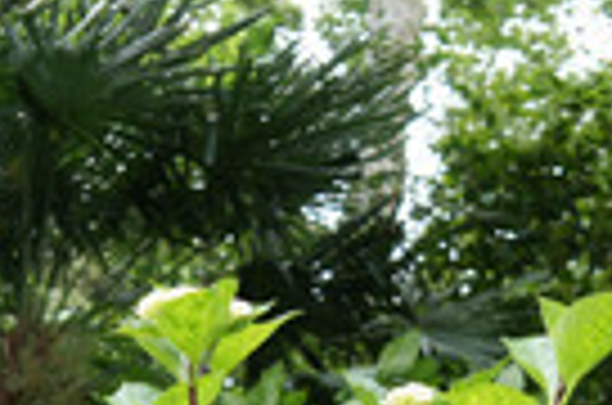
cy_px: 634
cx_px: 72
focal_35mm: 229
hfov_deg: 9.0
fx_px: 3877
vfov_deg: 5.9
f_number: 5
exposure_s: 1/160
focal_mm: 47
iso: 320
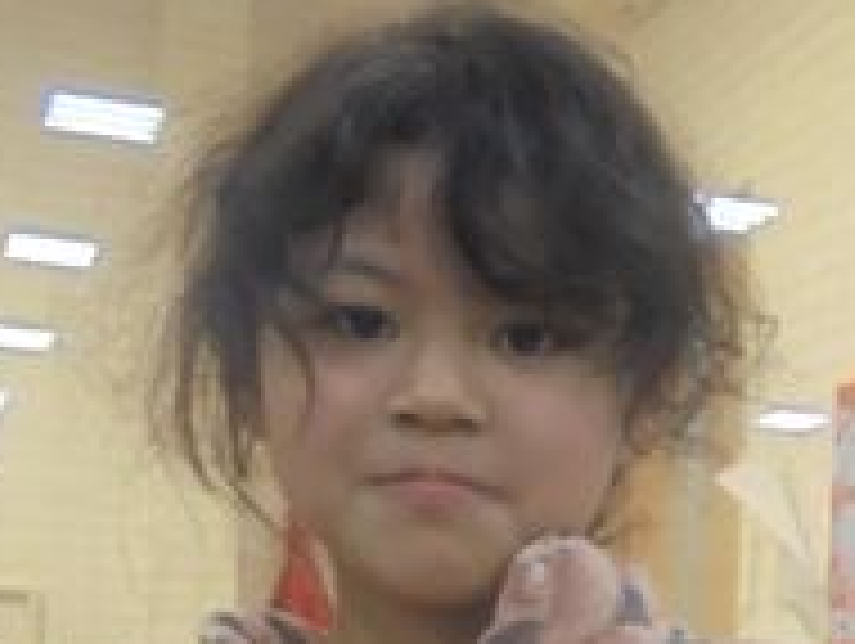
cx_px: 886
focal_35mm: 82
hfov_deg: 22.7
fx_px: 2028
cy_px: 923
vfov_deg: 16.6
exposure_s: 1/30
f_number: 3.5
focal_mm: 4.6
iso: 320
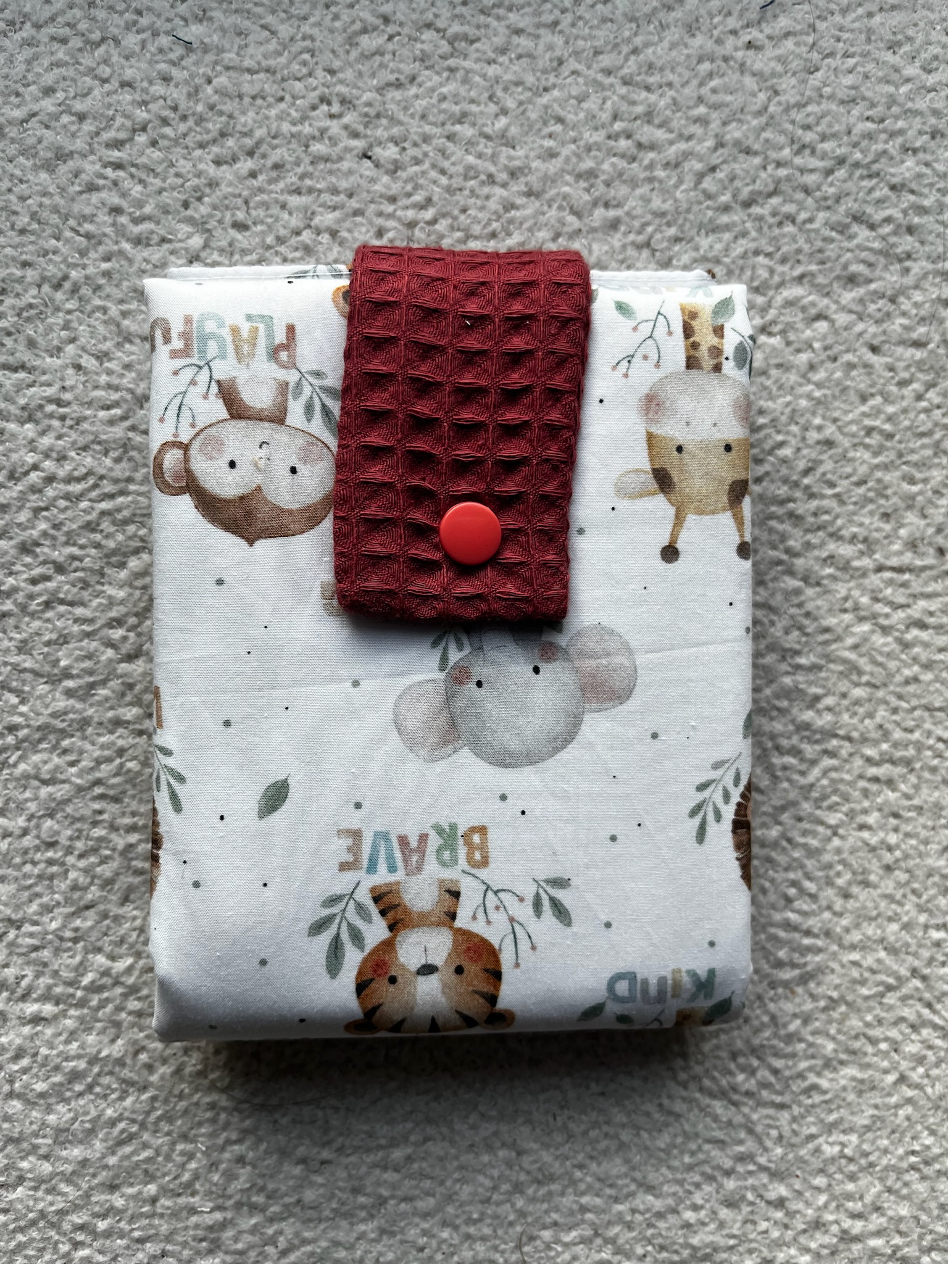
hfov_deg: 53.1
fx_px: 949
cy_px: 632
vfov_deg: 67.3
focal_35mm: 26
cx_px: 474
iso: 50
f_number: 1.6
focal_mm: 5.1
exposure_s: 1/401
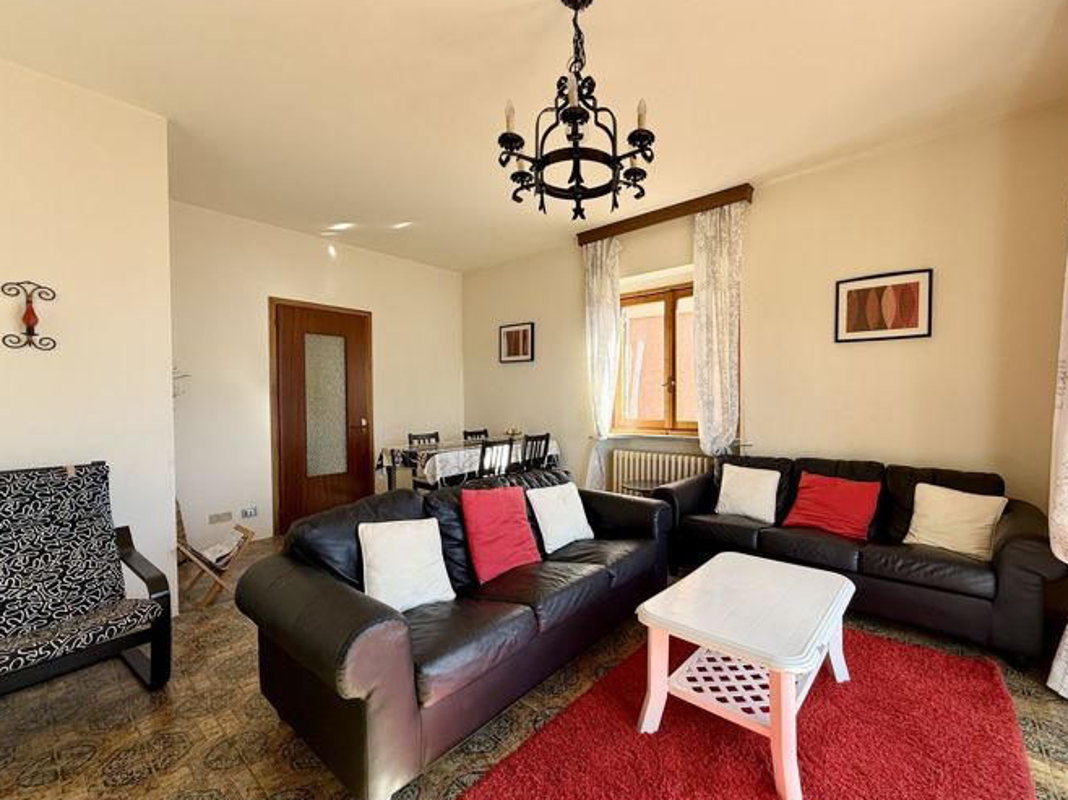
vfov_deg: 81.7
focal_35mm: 15
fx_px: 463
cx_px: 569
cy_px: 409
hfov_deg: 98.1
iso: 64
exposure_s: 1/124
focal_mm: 2.22
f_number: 2.2
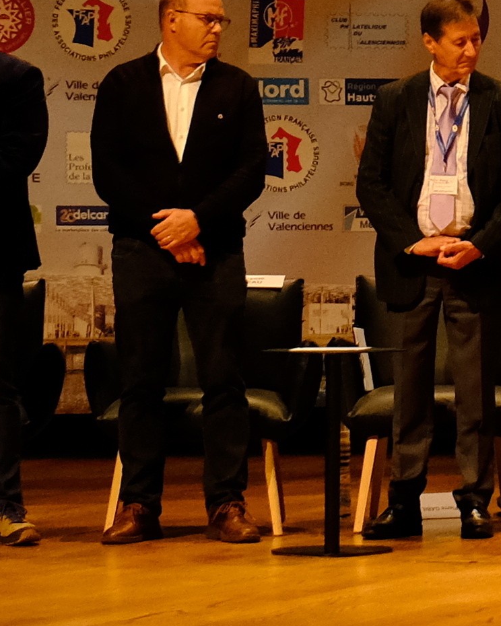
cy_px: 19
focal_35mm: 218
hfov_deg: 6.8
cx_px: 1100
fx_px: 4041
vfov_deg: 8.8
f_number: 5
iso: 1600
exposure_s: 1/40
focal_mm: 24.3
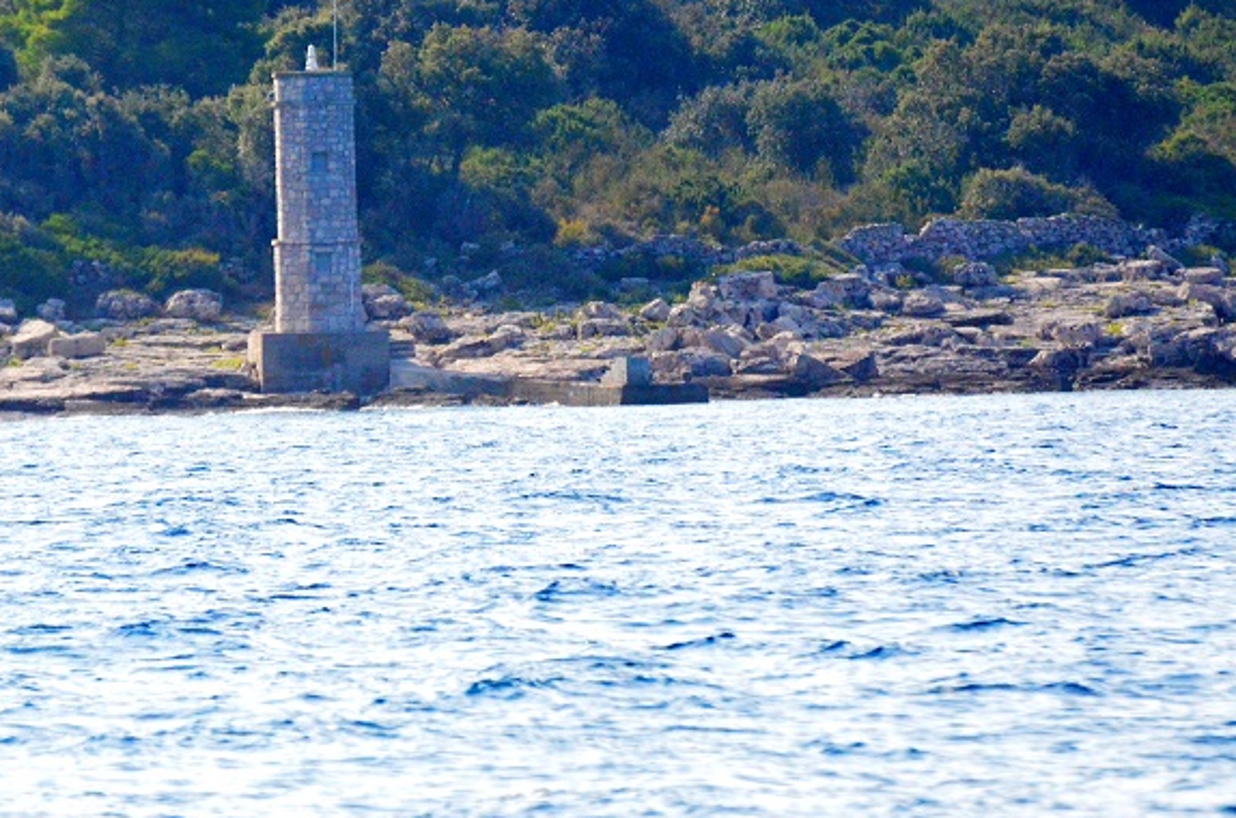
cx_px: 417
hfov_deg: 3.0
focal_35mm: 679
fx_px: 23261
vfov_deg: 2.0
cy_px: 150
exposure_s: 1/8000
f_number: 5.6
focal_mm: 260
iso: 3600
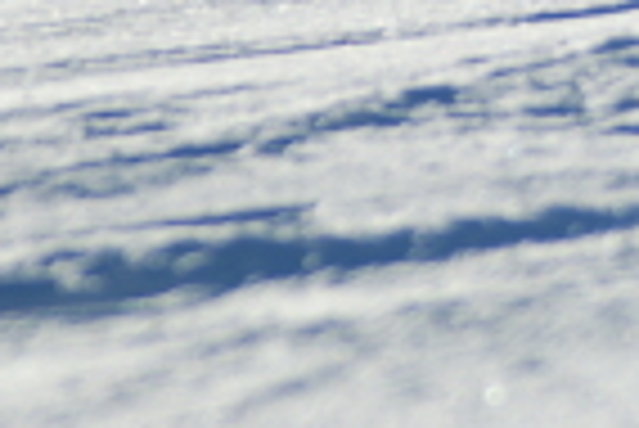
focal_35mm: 961
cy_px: -234
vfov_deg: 1.4
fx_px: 17075
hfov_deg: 2.1
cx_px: 814
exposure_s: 1/1000
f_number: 4.8
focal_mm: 190
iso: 125
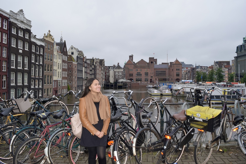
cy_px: 82
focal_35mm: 27
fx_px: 184
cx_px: 123
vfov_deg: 47.9
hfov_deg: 67.4
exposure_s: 1/125
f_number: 5.6
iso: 720
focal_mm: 18
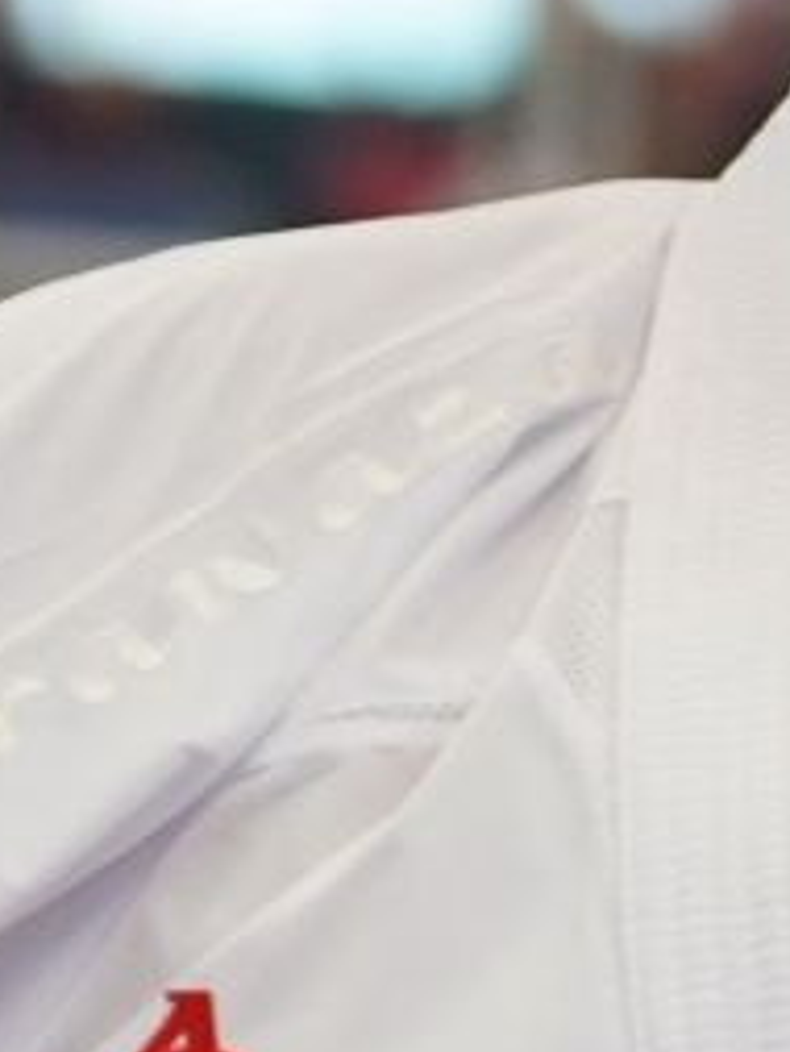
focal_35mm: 486
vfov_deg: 4.1
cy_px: 869
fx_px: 14776
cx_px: 187
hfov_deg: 3.1
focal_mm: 71
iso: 1250
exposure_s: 1/800
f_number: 2.8
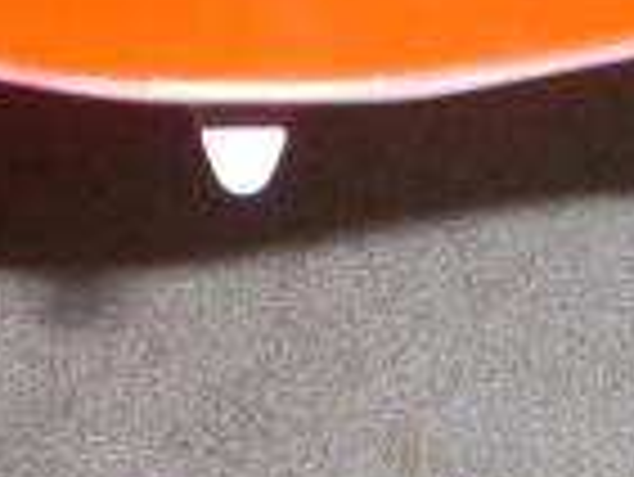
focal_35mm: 172
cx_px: 261
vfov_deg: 8.6
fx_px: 3153
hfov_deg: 11.5
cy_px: 180
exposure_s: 1/60
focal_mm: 6.2
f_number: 2.7
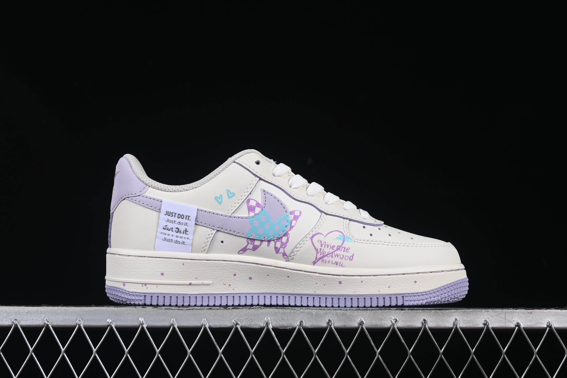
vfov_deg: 18.2
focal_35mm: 75
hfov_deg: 27.0
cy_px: 189
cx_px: 284
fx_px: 1181
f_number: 8
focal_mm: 50
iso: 160
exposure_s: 1/80
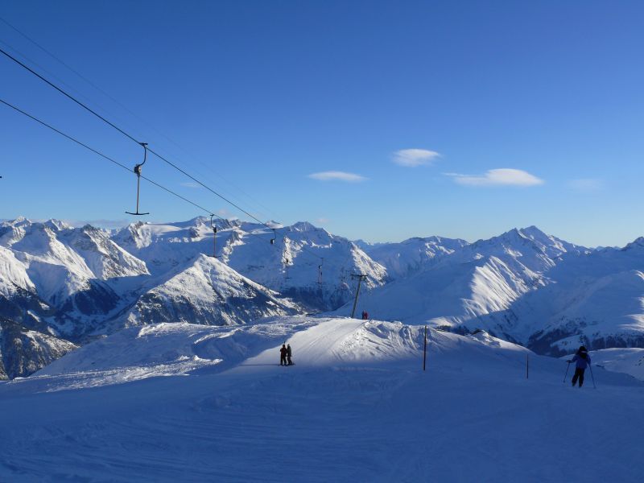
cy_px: 242
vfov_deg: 40.7
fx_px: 651
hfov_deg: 52.6
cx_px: 322
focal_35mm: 35
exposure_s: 1/400
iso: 100
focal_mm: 7.4
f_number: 8
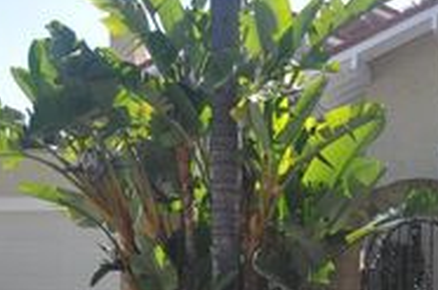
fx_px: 1177
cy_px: 288
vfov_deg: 13.8
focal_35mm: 97
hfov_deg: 20.8
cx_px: 363
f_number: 8
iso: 200
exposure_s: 1/250
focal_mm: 24
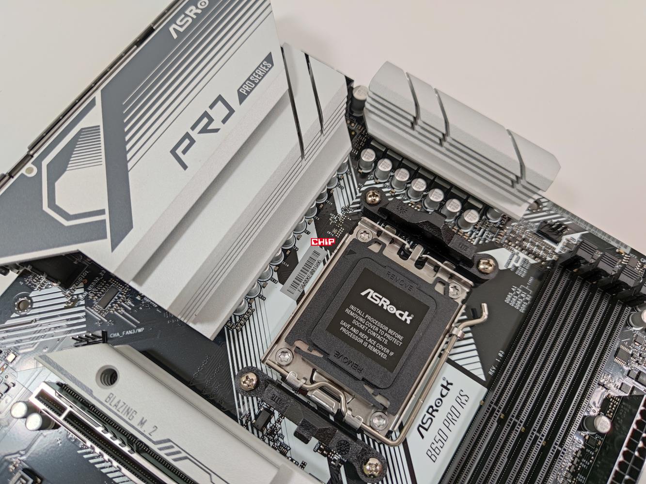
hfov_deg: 71.6
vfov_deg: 56.8
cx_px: 323
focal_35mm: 24
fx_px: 448
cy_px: 242
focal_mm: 6.78
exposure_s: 1/33
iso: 151
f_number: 1.85
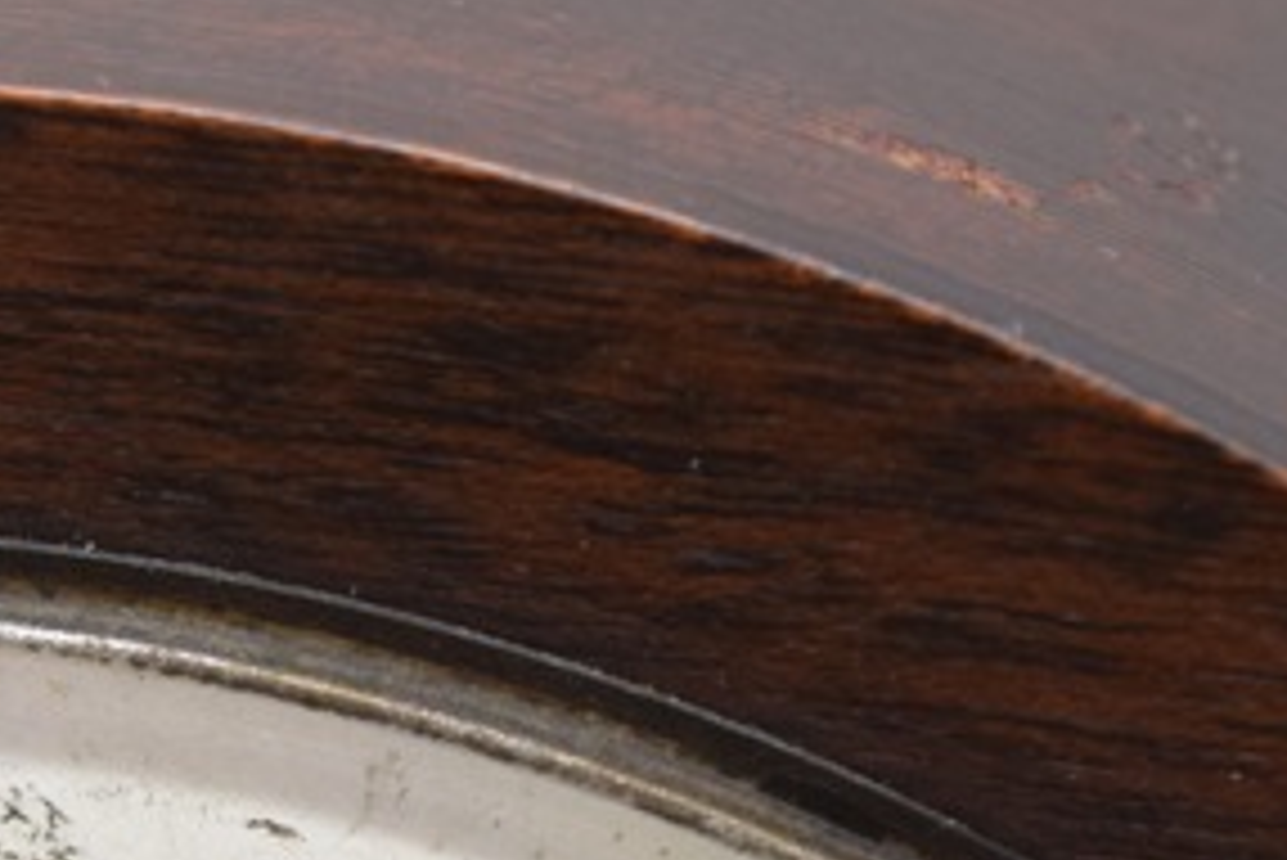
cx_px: -346
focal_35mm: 289
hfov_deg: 7.1
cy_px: 1394
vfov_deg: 4.7
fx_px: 10328
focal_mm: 55
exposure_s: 1/100
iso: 800
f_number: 5.6
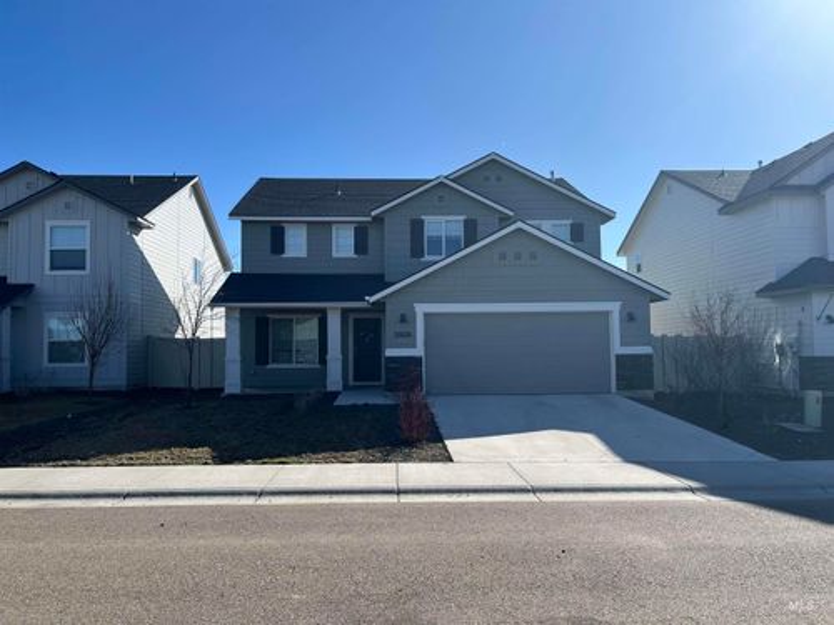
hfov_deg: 67.3
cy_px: 312
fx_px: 626
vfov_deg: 53.1
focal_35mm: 26
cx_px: 417
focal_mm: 5.1
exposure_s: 1/3623
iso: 50
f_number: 1.6
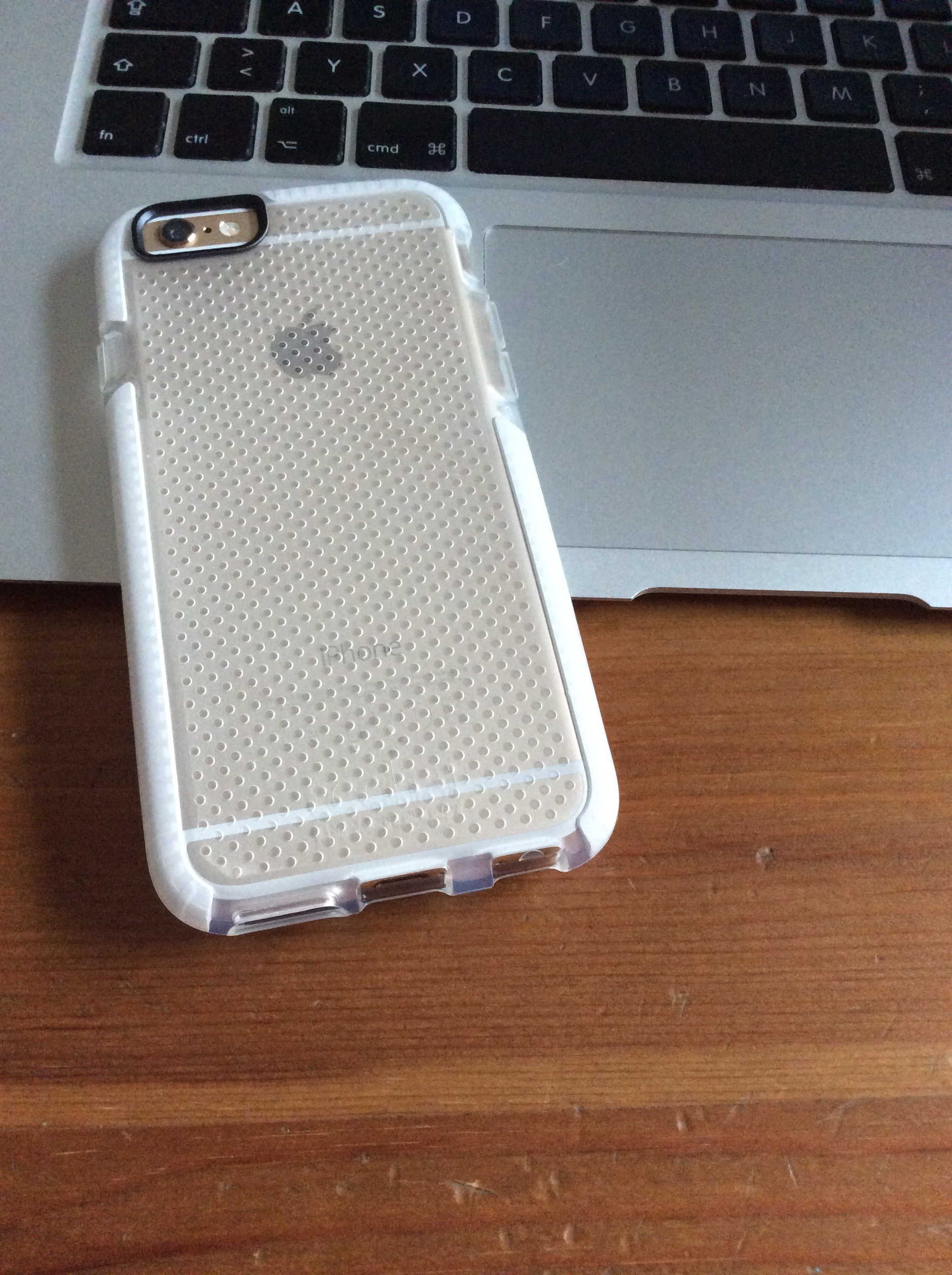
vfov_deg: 56.9
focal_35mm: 32
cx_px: 476
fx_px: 1177
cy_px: 638
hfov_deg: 44.1
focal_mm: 3.3
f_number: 2.4
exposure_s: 1/20
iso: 250
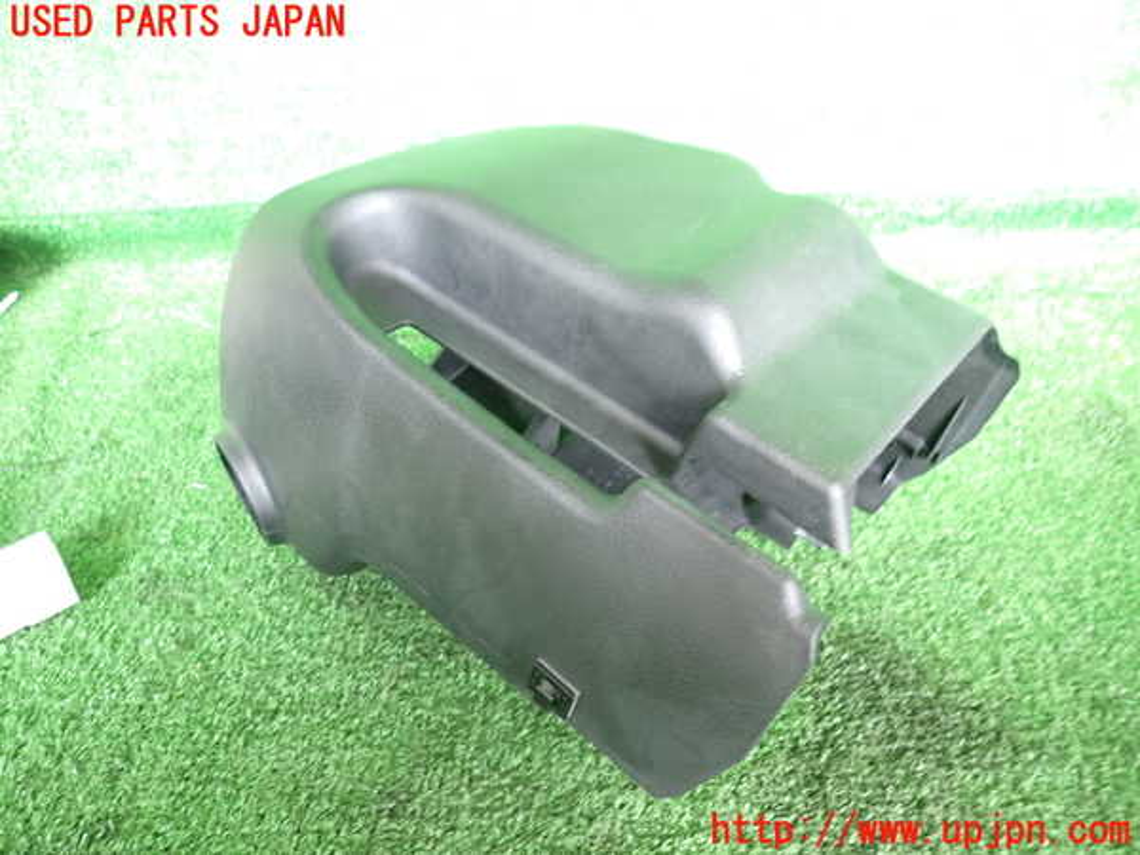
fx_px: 823
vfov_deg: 54.9
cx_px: 570
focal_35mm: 25
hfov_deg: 69.4
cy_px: 428
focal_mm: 4.5
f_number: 2
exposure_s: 1/30
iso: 400
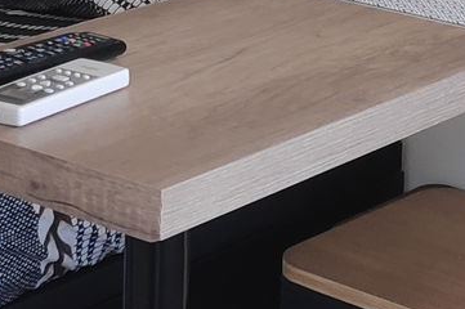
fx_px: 1587
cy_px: -249
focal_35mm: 123
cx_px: 459
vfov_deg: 10.5
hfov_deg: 16.3
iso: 339
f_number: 1.9
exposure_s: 1/100
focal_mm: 3.94
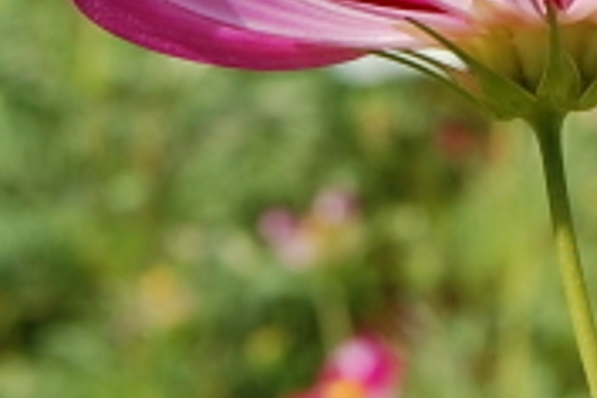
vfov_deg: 6.1
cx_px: 503
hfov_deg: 9.1
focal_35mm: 225
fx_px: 3731
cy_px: -120
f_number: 9
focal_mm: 26
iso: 200
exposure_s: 1/320
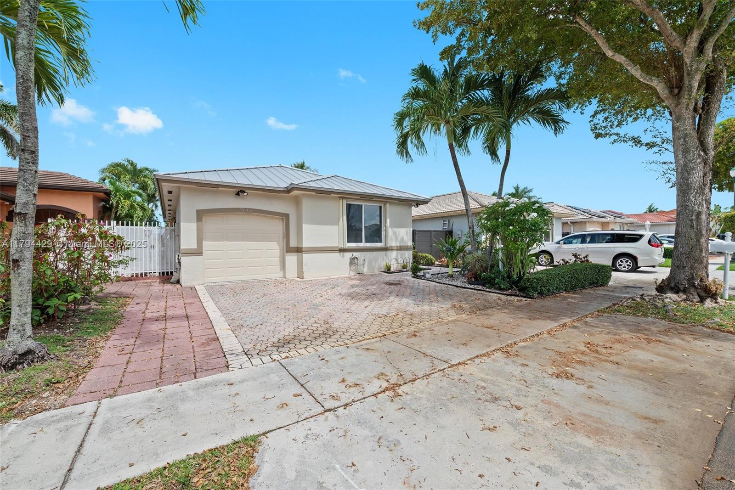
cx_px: 368
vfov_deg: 81.2
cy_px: 245
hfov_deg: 104.2
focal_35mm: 14
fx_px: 286
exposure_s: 1/320
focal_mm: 14
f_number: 9
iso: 100
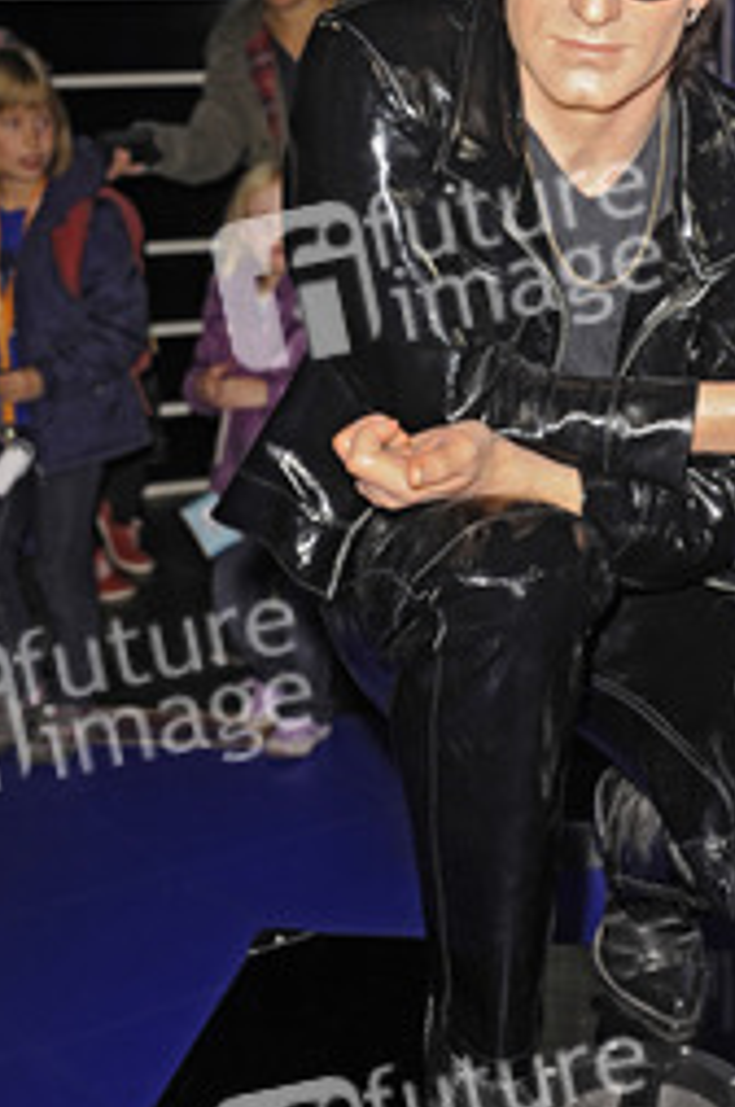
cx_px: 564
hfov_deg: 17.8
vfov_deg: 26.7
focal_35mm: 76
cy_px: 486
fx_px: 2334
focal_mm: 48
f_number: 5.6
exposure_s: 1/100
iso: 800
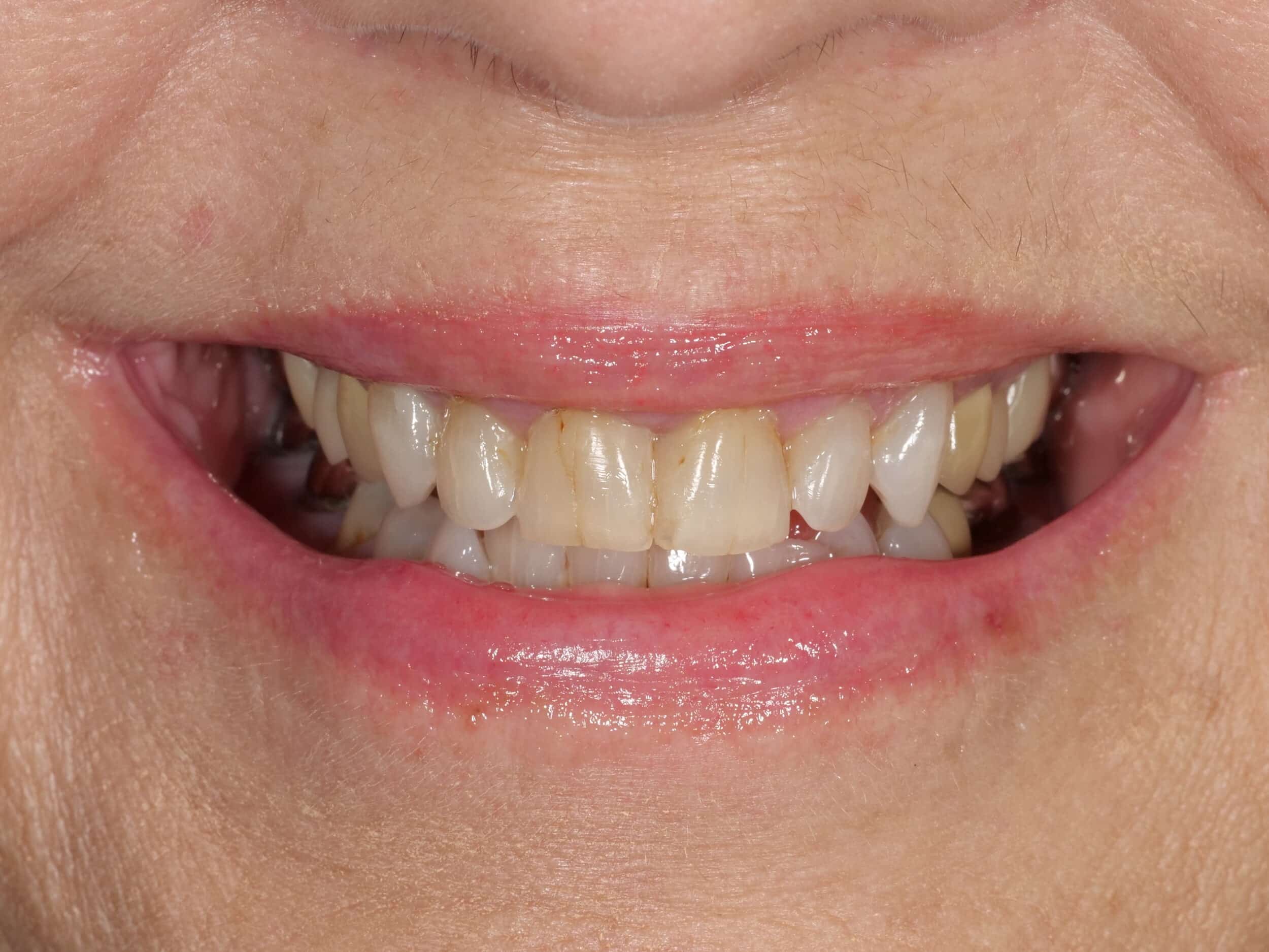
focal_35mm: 120
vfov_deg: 12.3
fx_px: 4399
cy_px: 476
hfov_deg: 16.4
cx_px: 634
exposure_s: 1/200
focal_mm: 60
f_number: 11
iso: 400
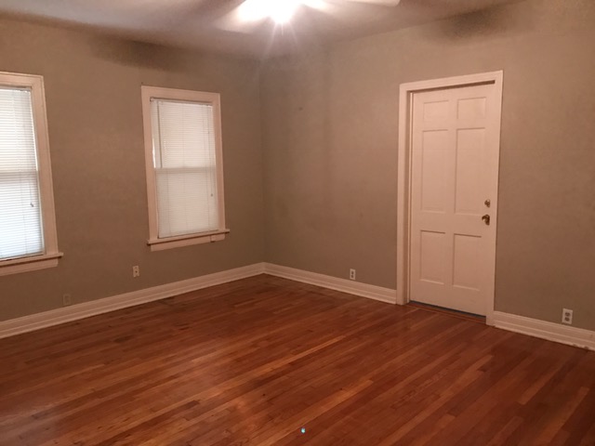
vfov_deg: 49.7
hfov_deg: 63.4
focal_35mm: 28
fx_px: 481
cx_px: 298
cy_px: 223
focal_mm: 3.99
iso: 100
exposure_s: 1/5
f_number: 1.8
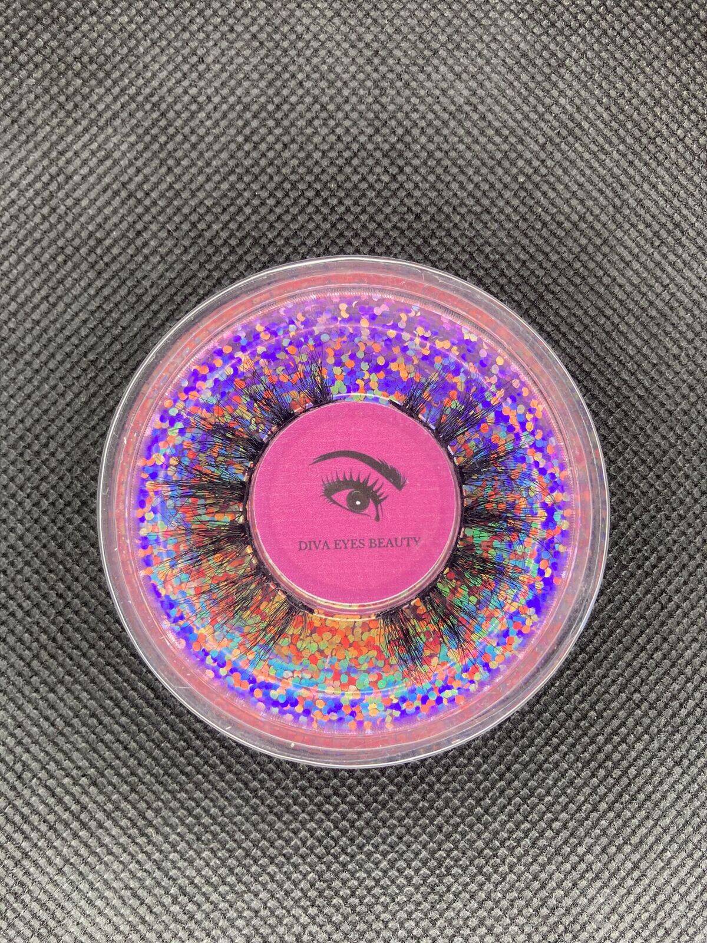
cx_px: 354
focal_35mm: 28
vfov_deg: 63.4
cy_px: 472
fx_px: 762
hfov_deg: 49.7
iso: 80
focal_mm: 3.99
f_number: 1.8
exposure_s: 1/79
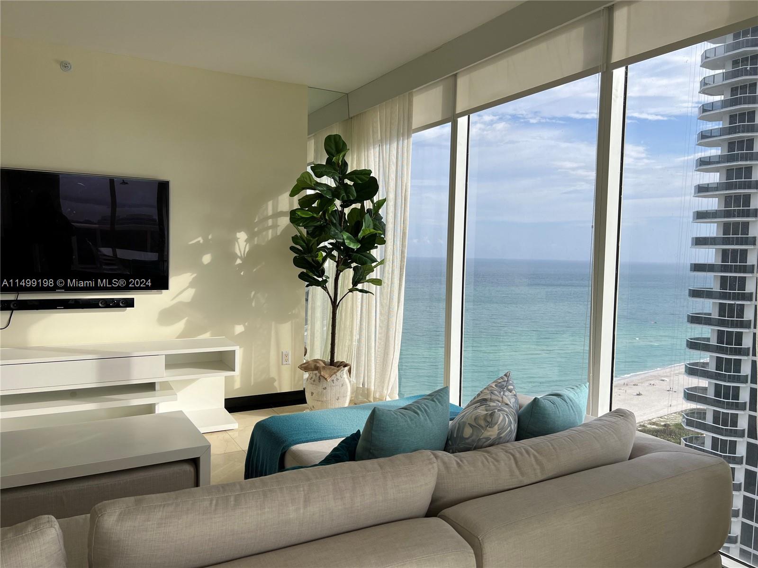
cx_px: 379
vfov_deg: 53.1
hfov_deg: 67.3
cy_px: 284
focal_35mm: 26
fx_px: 569
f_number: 1.5
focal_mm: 5.7
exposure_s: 1/758
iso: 50
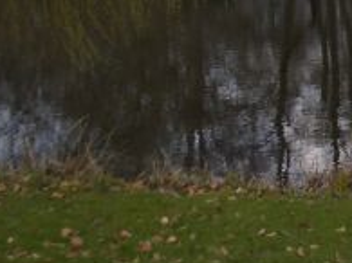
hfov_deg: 11.3
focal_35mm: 168
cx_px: 527
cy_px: -153
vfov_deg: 8.6
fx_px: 1707
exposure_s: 1/200
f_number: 4.6
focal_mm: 6.8
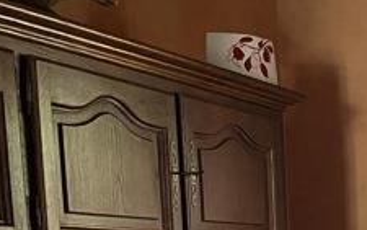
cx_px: 556
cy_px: 409
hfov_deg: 18.6
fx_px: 981
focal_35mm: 98
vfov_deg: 12.3
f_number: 1.6
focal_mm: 5.1
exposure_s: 1/60
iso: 125
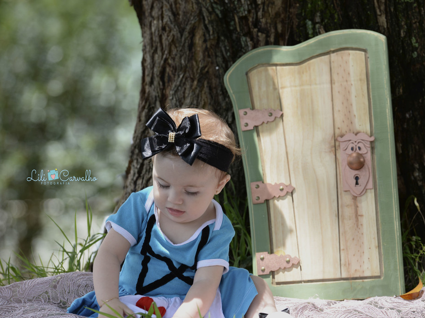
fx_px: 2983
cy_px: 169
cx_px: 258
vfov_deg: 6.1
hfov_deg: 8.1
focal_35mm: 243
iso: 140
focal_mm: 195
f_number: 5.6
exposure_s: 1/160
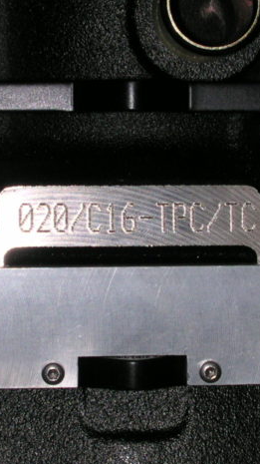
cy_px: 242
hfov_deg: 10.1
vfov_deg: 17.9
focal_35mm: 120
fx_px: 1473
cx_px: 147
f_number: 5.9
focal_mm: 9.7
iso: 100
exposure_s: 1/60
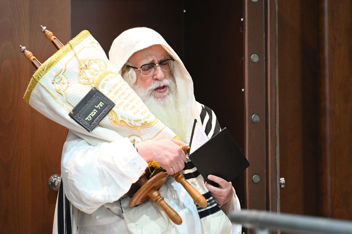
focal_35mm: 216
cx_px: 164
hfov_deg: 9.5
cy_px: 117
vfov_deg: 6.4
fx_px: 2111
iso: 2000
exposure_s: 1/125
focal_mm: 195
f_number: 4
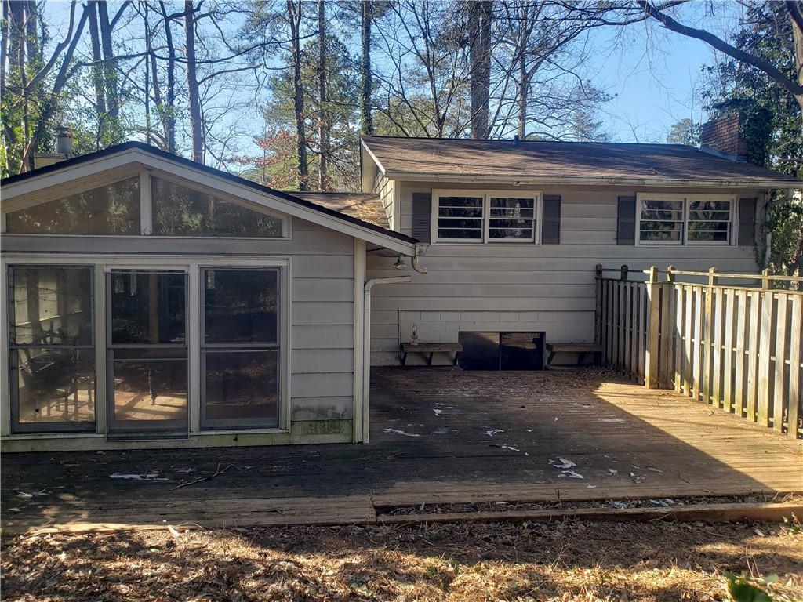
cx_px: 402
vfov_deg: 53.1
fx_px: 603
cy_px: 301
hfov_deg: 67.3
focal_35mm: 26
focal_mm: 4.3
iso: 50
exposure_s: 1/292
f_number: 2.4
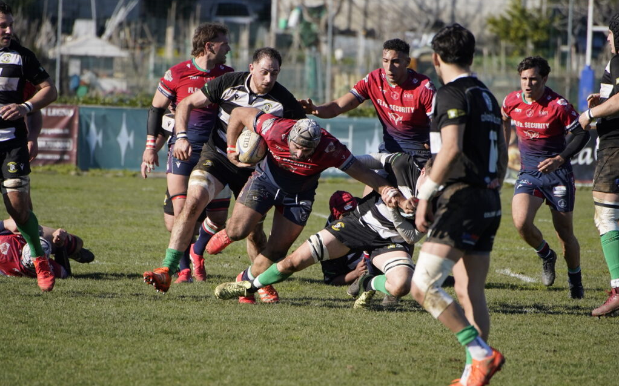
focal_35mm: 460
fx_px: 7758
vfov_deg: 2.9
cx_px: 310
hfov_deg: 4.6
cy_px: 198
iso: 500
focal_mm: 300
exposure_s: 1/1600
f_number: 7.1
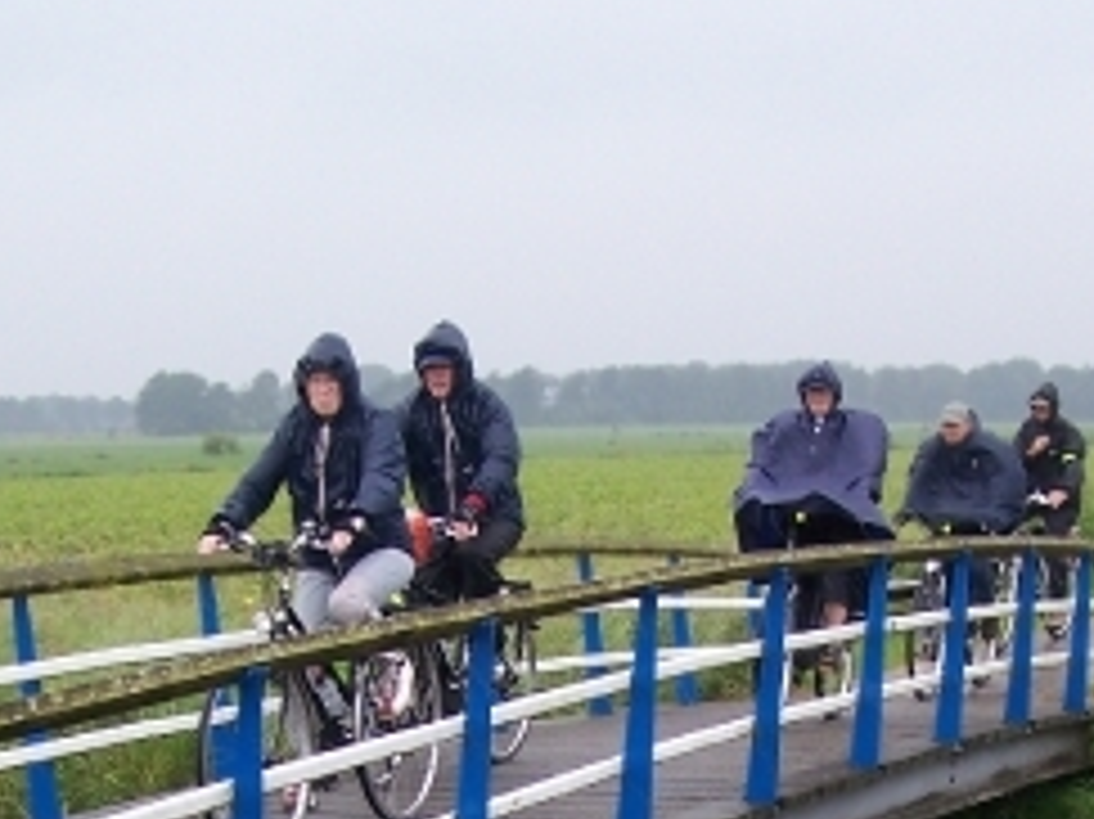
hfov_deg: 20.9
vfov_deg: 15.2
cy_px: 940
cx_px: 648
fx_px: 2969
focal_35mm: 94
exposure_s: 1/250
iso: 100
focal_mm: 6.3
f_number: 2.8
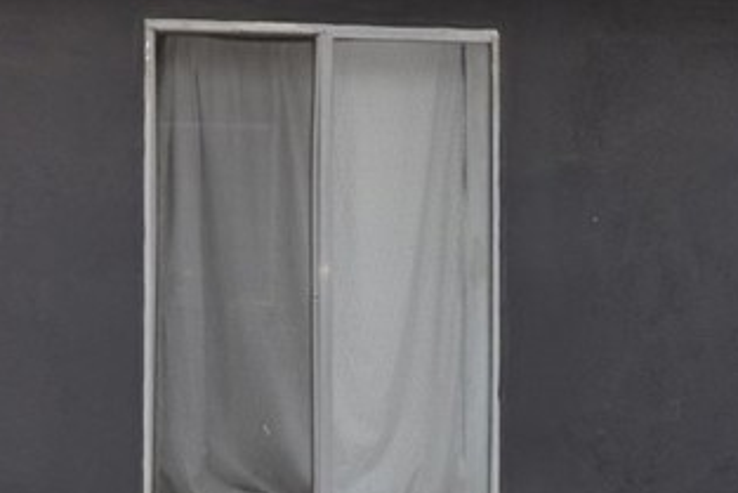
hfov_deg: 18.7
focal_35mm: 98
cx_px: -323
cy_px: 239
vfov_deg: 14.0
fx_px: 2010
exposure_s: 1/200
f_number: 7.1
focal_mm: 20
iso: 100
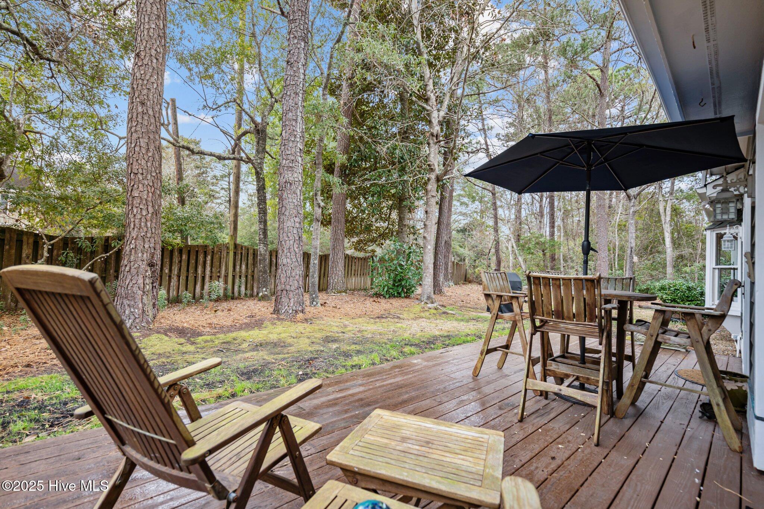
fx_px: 340
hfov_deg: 96.7
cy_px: 254
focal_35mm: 16
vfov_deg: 73.7
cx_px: 382
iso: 200
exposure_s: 1/50
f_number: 4
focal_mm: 16
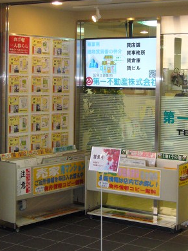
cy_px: 93
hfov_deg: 19.0
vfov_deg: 25.3
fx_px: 558
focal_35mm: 77
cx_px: 136
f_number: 3.3
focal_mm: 8.3
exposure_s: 1/60
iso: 250
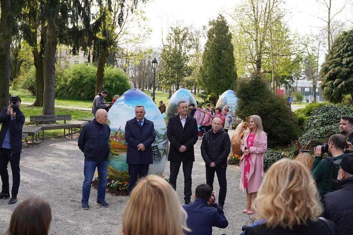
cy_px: 118
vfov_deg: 31.9
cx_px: 176
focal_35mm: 42
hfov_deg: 46.4
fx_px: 412
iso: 125
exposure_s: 1/500
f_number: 3.2
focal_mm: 28
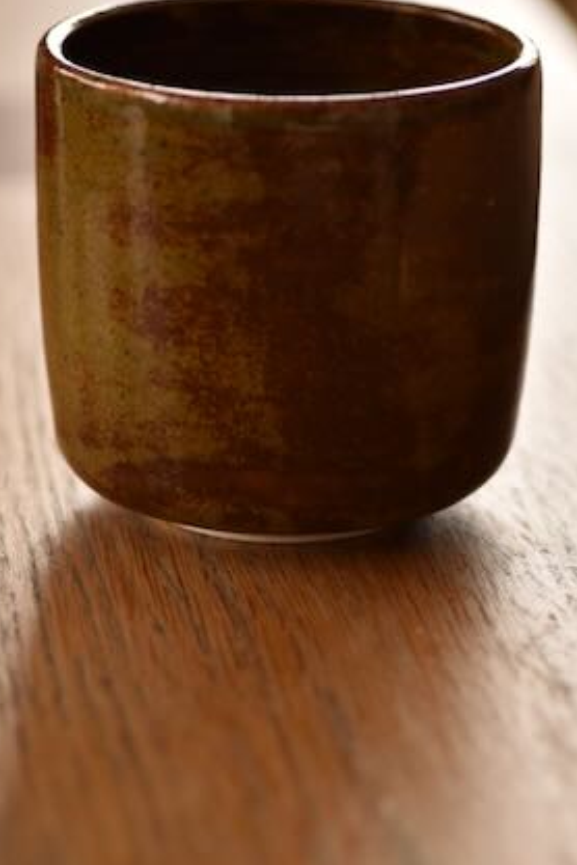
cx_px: 310
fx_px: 3317
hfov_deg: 9.9
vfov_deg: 14.9
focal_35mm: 138
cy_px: 355
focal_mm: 60
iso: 100
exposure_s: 1/30
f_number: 4
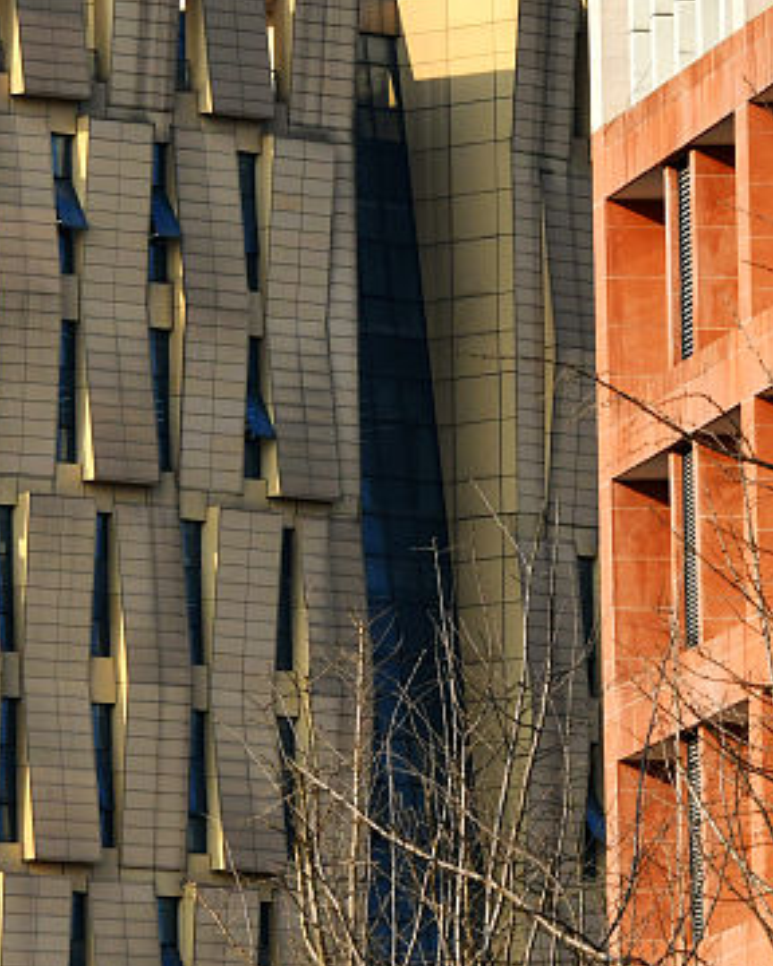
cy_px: 80
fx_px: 14299
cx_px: -121
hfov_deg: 3.1
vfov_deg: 3.9
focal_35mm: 500
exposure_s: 1/400
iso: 320
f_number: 14
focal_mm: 160
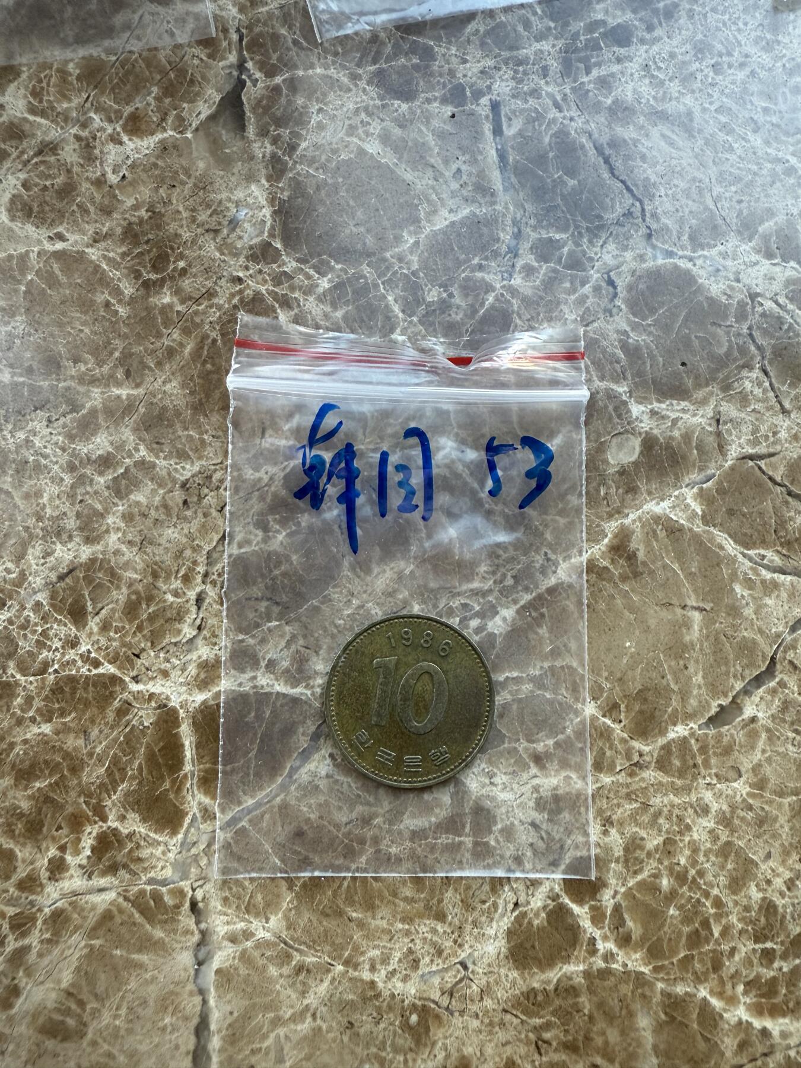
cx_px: 400
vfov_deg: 71.6
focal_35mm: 24
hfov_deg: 56.8
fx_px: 740
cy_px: 534
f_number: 2.2
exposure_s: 1/99
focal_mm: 2.22
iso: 160
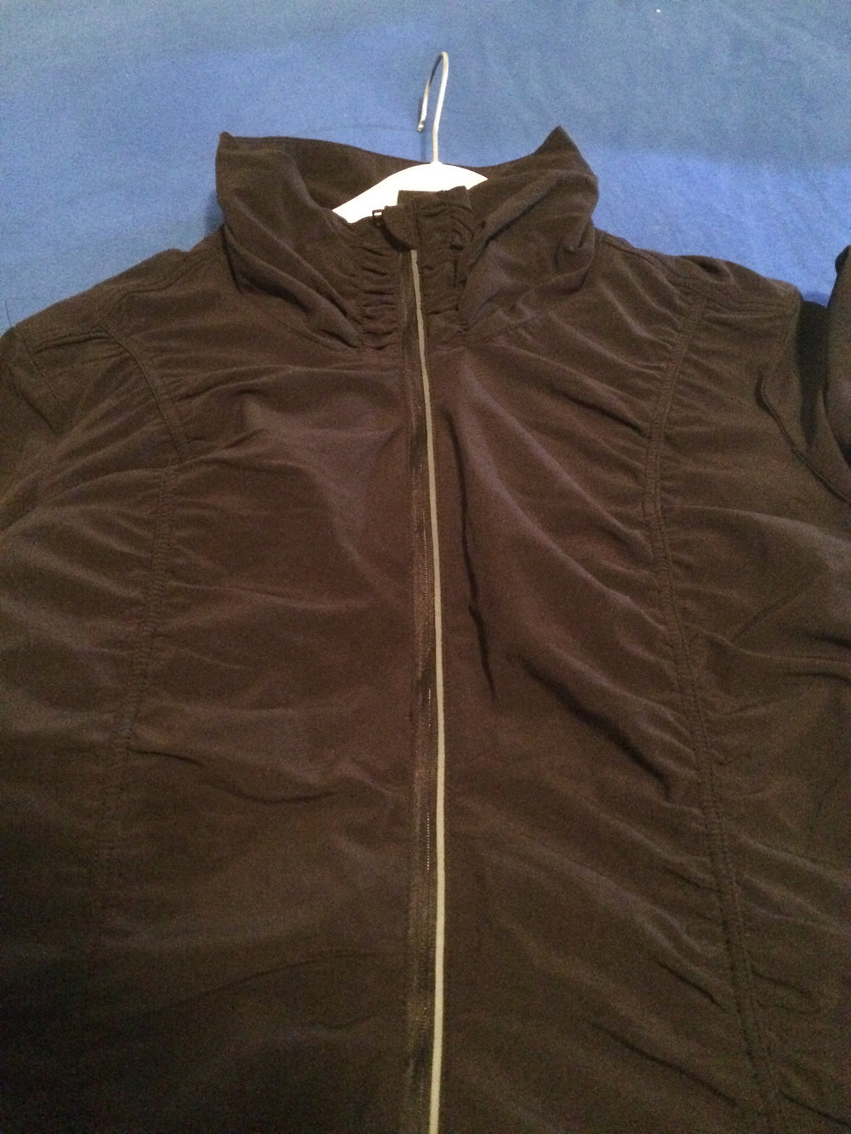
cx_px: 426
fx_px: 950
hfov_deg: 48.2
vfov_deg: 61.7
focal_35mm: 29
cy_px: 567
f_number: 2.2
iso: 1000
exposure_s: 1/17
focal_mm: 4.15
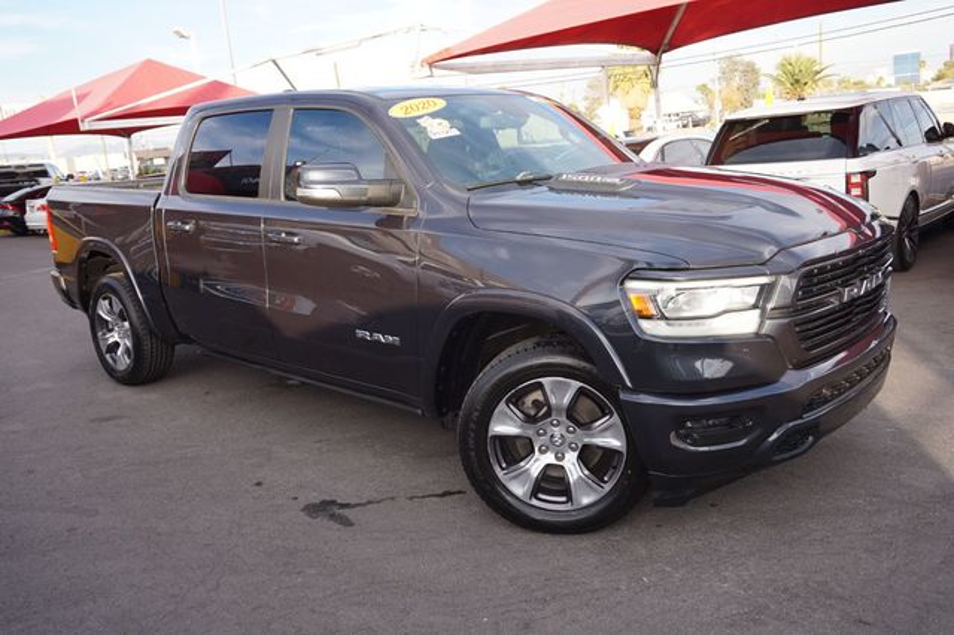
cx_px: 477
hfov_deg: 59.5
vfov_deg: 41.7
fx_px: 834
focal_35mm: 32
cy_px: 318
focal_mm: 21
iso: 100
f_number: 5.6
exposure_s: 1/80
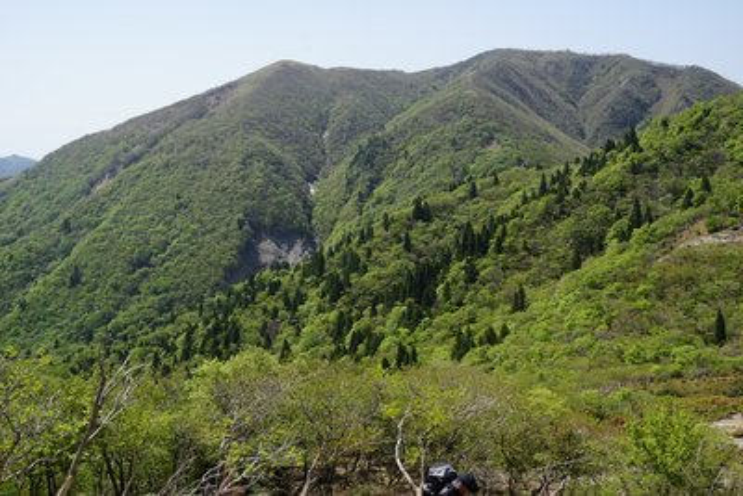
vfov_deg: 37.9
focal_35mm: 35
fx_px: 723
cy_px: 248
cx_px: 372
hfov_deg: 54.4
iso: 100
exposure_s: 1/125
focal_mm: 35
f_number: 11
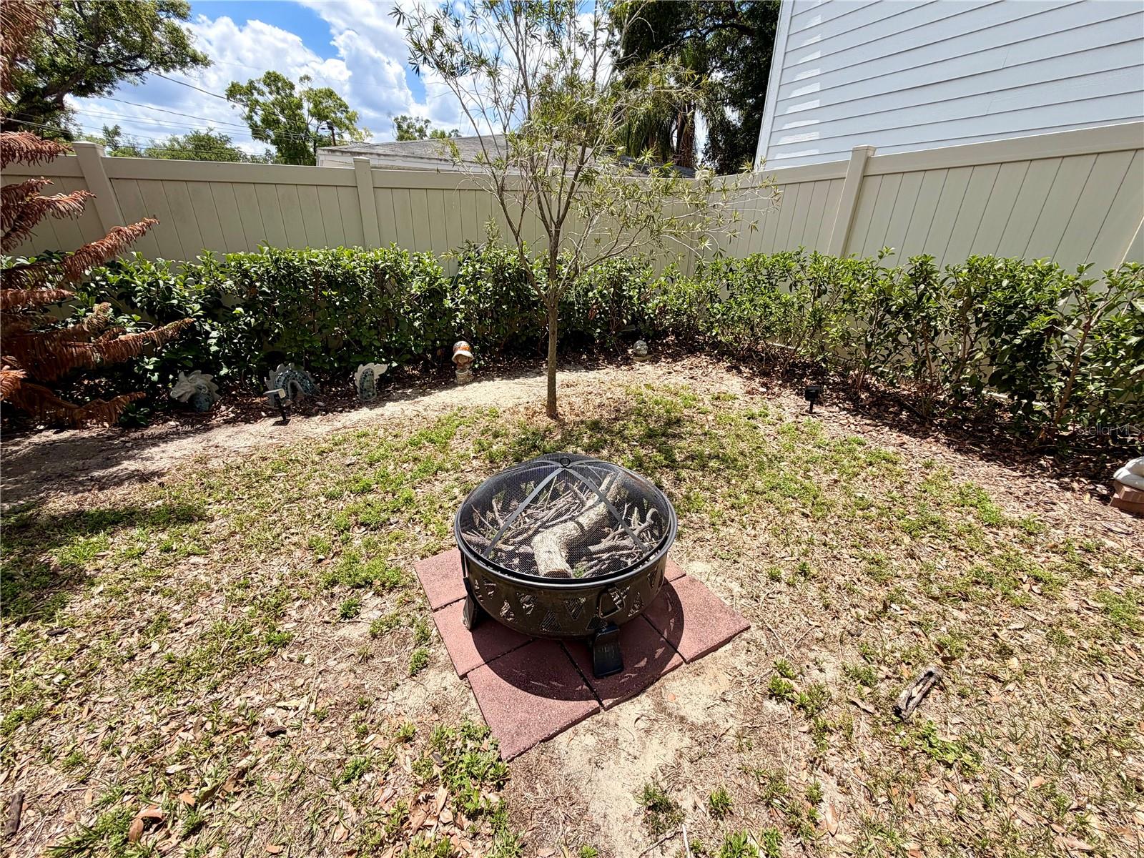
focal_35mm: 14
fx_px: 463
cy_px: 429
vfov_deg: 85.7
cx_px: 572
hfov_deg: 102.1
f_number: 2.2
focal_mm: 2.22
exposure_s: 1/770
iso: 25
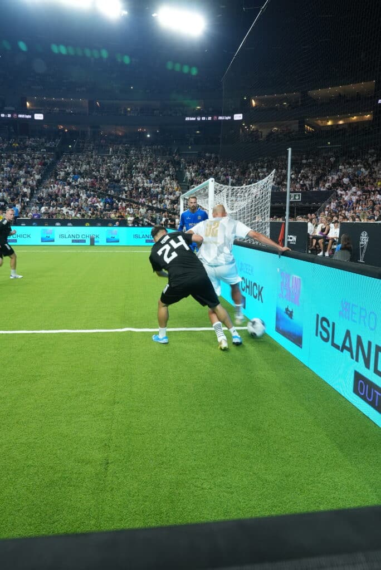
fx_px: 380
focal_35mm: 24
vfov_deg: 73.7
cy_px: 285
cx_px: 190
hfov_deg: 53.2
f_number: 6.3
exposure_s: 1/60
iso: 800
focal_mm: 24
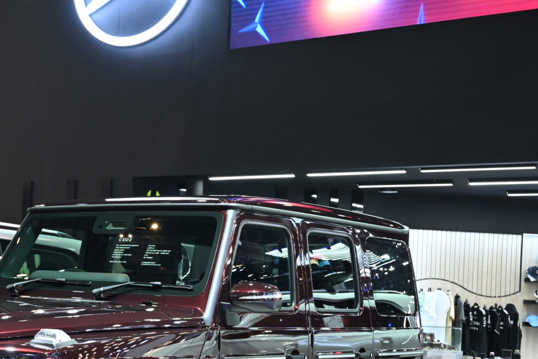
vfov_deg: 19.0
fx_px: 1064
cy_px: 267
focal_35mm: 71
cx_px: -37
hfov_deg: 26.4
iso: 800
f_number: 3.5
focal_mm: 30.5
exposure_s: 1/60
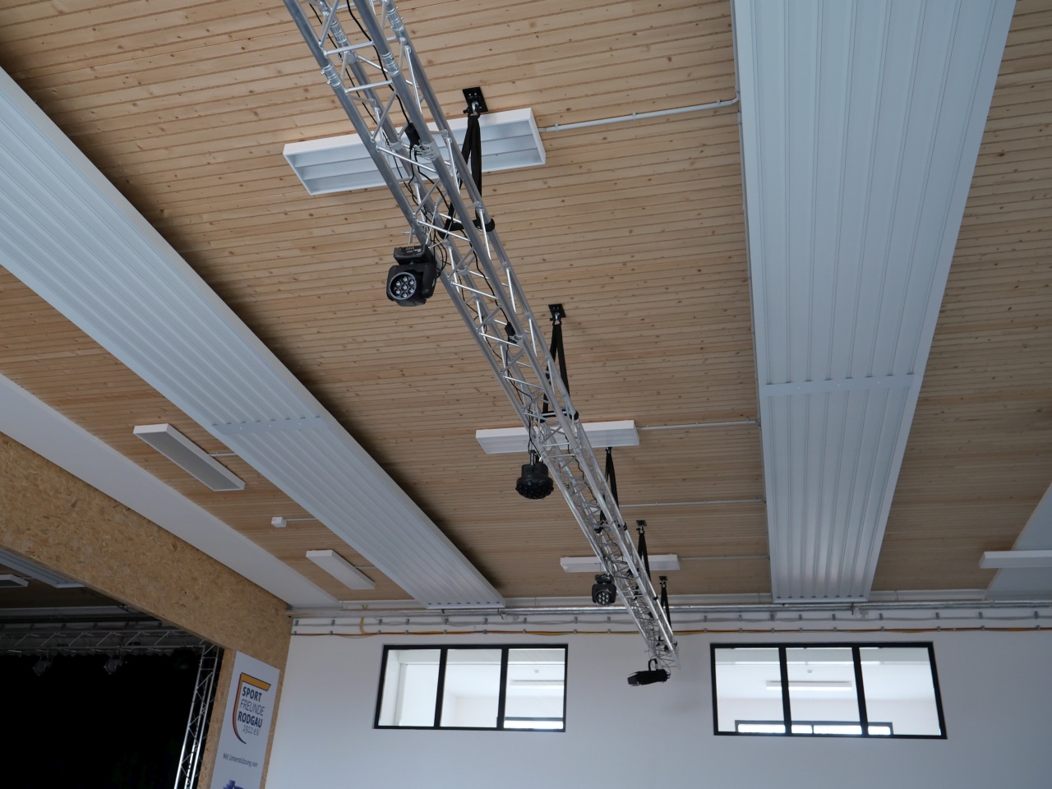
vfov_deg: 46.8
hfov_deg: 60.0
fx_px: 912
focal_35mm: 30
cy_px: 394
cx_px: 526
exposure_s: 1/60
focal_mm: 15
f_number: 3
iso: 640
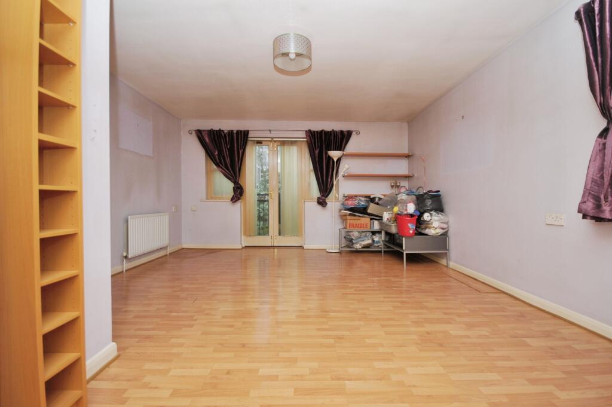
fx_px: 255
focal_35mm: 15
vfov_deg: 77.2
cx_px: 306
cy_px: 204
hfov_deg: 100.4
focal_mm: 10
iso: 200
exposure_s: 1/60
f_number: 5
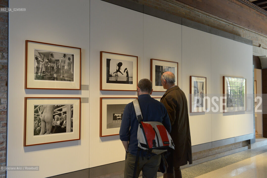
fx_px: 282
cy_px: 89
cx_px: 134
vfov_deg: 35.1
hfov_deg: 50.7
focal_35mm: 38
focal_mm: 38
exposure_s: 1/125
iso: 2500
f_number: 5.6
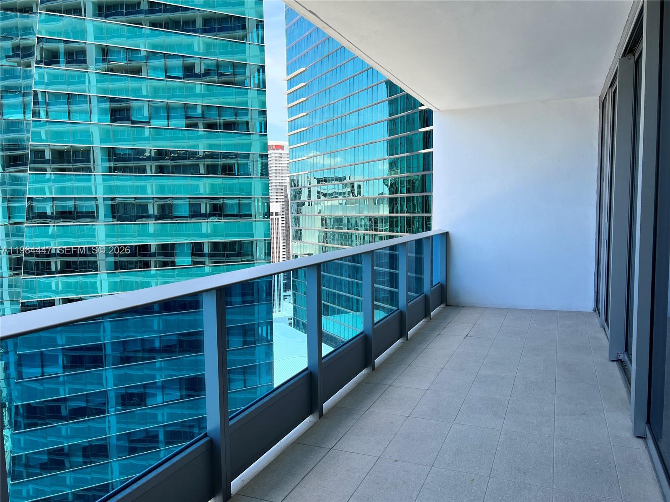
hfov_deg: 67.3
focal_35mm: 26
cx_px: 335
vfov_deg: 53.1
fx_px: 503
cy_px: 251
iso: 50
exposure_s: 1/982
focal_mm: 5.7
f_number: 1.5
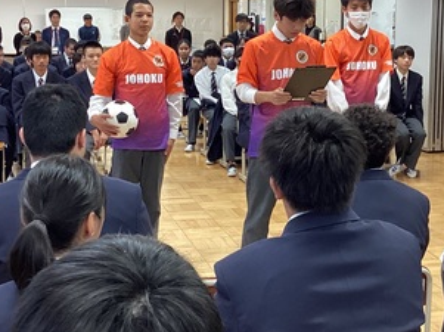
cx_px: 242
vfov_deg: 22.2
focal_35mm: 66
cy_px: 136
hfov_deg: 29.4
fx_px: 846
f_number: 2.4
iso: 125
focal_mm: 3.3
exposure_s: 1/60
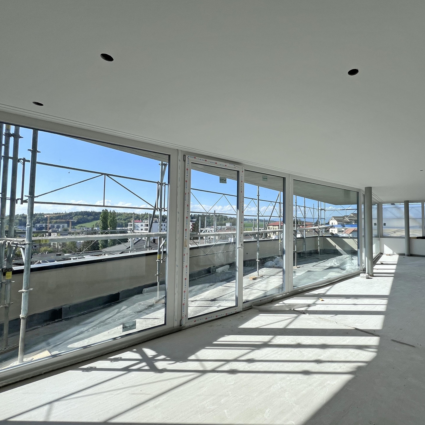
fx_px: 222
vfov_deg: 87.4
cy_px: 212
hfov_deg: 85.5
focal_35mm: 16
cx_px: 270
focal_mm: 1.57
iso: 32
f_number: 1.8
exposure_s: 1/1263
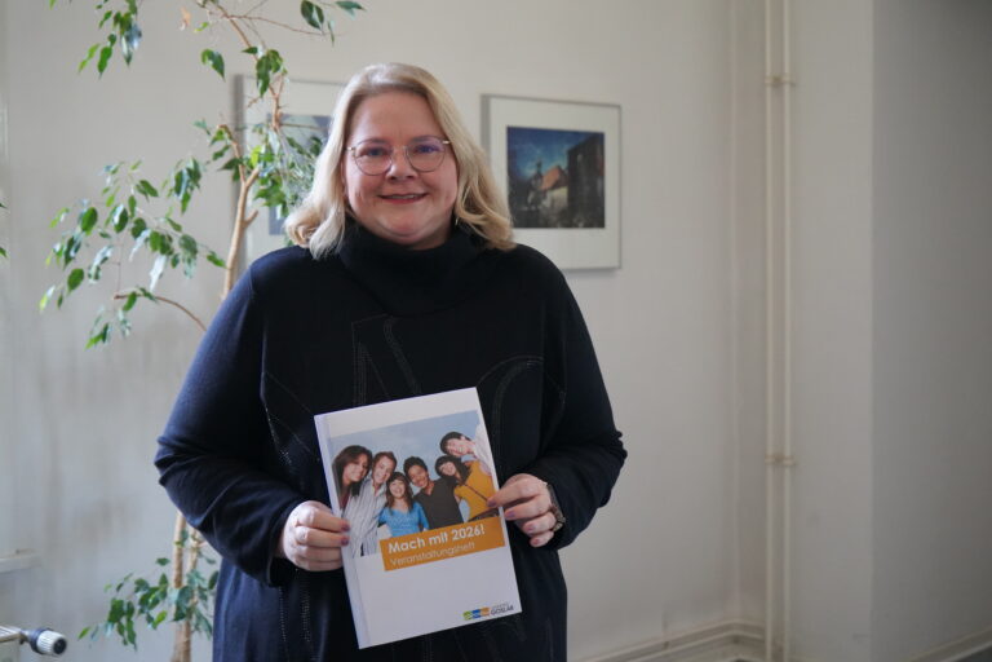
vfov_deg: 23.4
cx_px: 496
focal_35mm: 58
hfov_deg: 34.5
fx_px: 1598
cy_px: 331
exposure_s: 1/160
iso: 6400
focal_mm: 58
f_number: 5
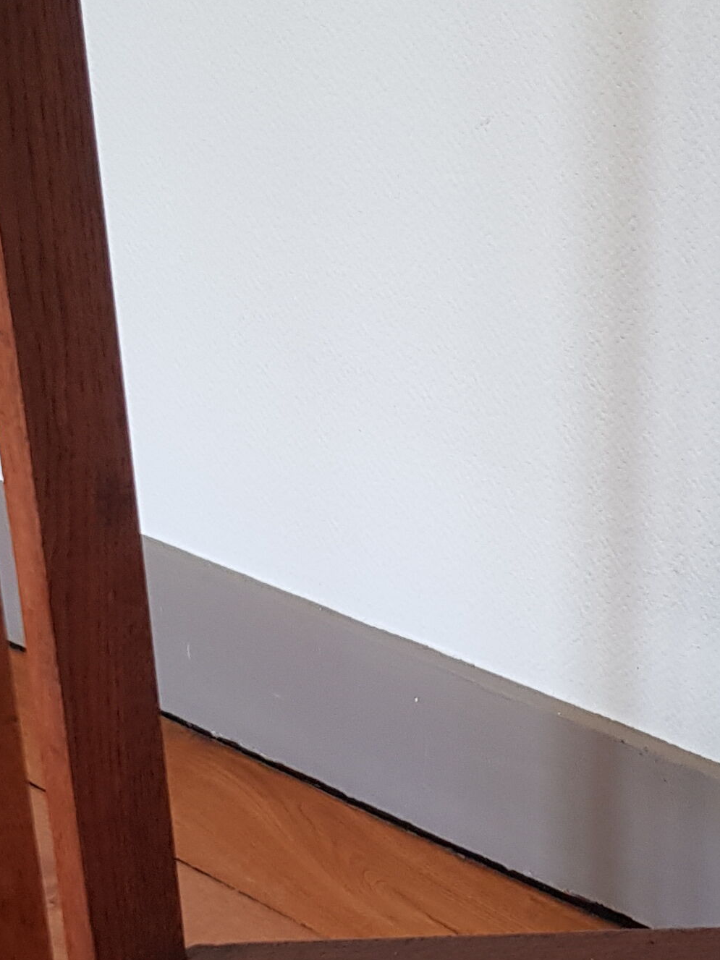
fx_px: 2191
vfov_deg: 24.7
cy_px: 582
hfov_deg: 18.6
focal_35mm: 79
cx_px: 487
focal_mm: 4.2
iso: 125
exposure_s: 1/50
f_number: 1.7
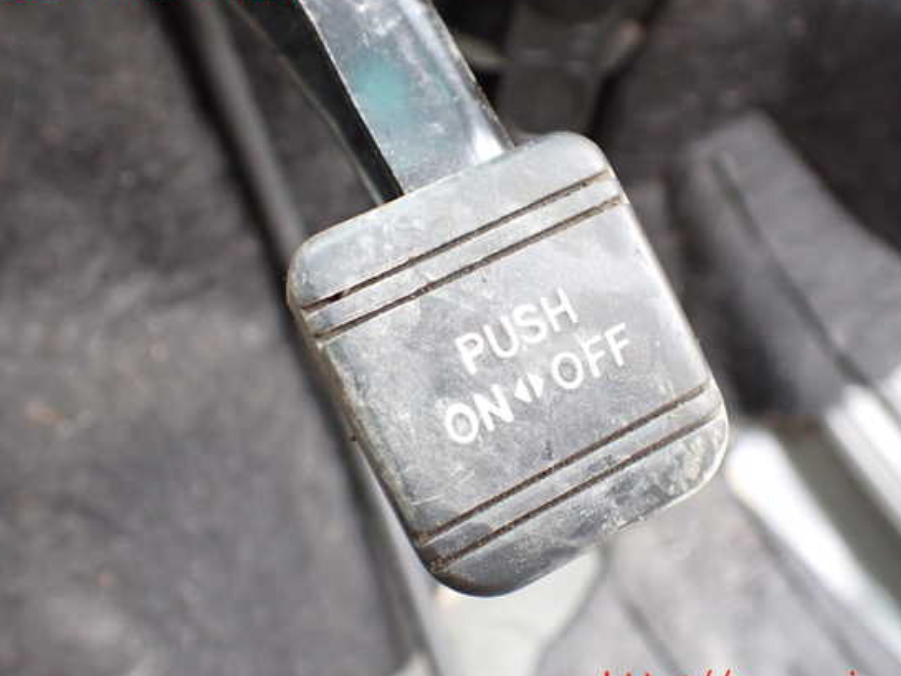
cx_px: 481
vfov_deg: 43.0
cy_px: 337
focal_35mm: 33
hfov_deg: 55.3
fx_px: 859
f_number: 2.3
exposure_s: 1/125
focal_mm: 5.4
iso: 500
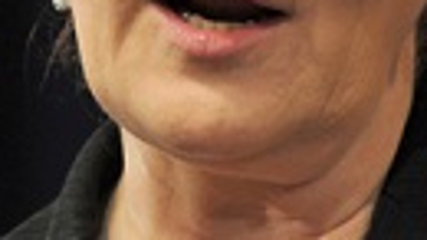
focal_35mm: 1210
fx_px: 13694
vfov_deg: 1.0
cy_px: -56
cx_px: 141
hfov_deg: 1.8
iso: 500
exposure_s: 1/125
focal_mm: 200
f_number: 4.5
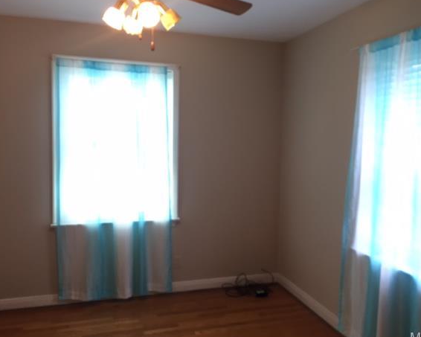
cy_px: 169
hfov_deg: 55.6
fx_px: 399
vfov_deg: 45.8
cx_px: 219
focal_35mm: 32
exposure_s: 1/30
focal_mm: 4.15
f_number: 2.2
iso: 64
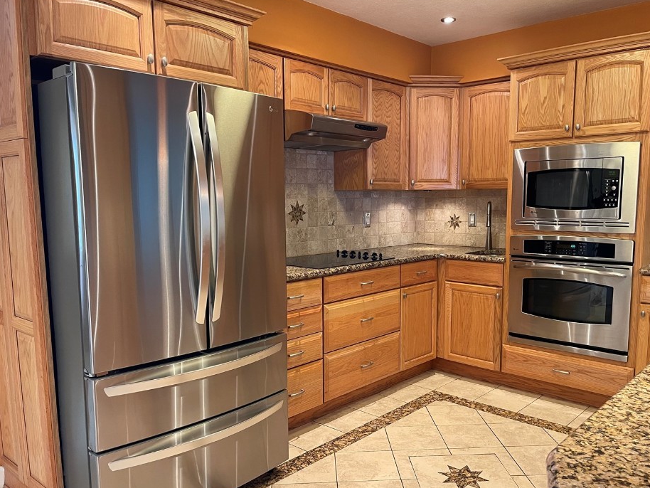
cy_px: 268
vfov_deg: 49.7
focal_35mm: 28
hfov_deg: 63.3
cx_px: 351
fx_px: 526
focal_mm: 5.1
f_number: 1.6
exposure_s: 1/60
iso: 250
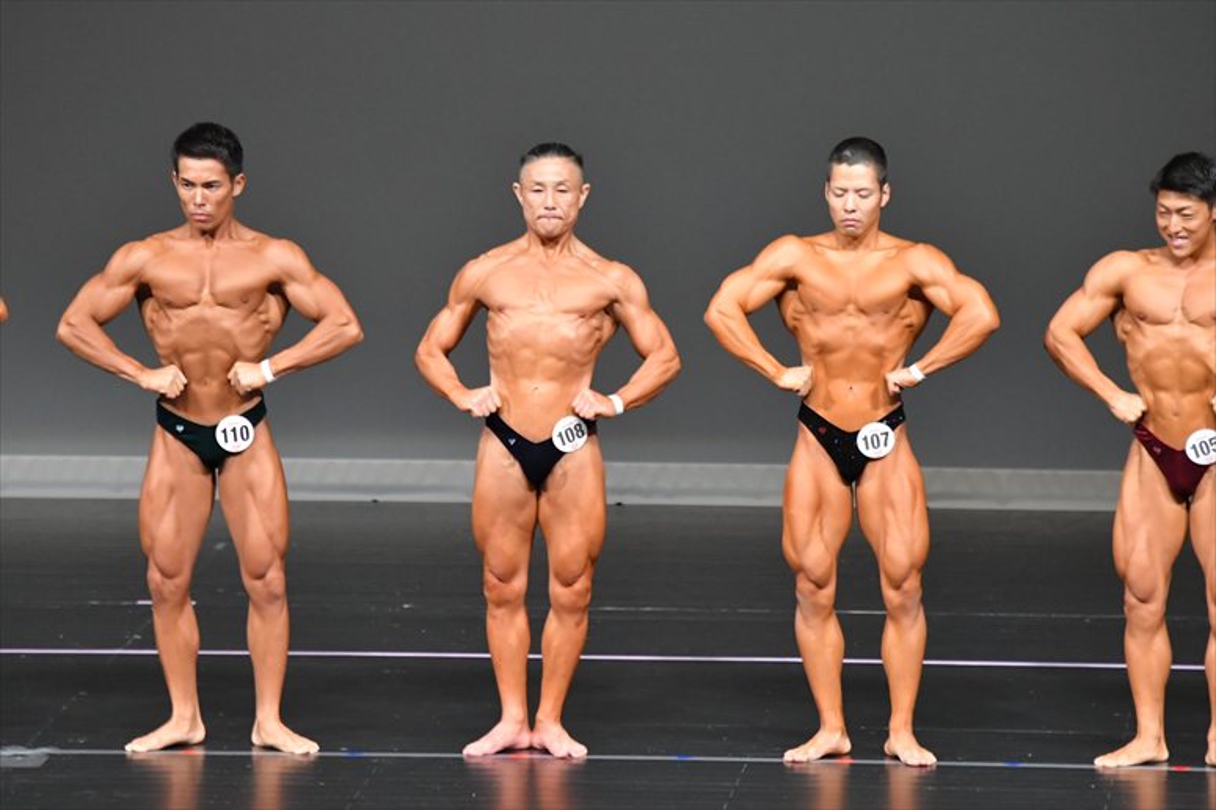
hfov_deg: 6.5
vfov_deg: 4.4
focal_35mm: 315
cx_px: 608
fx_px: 10635
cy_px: 405
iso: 5000
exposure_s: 1/400
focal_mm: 210
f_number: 5.6
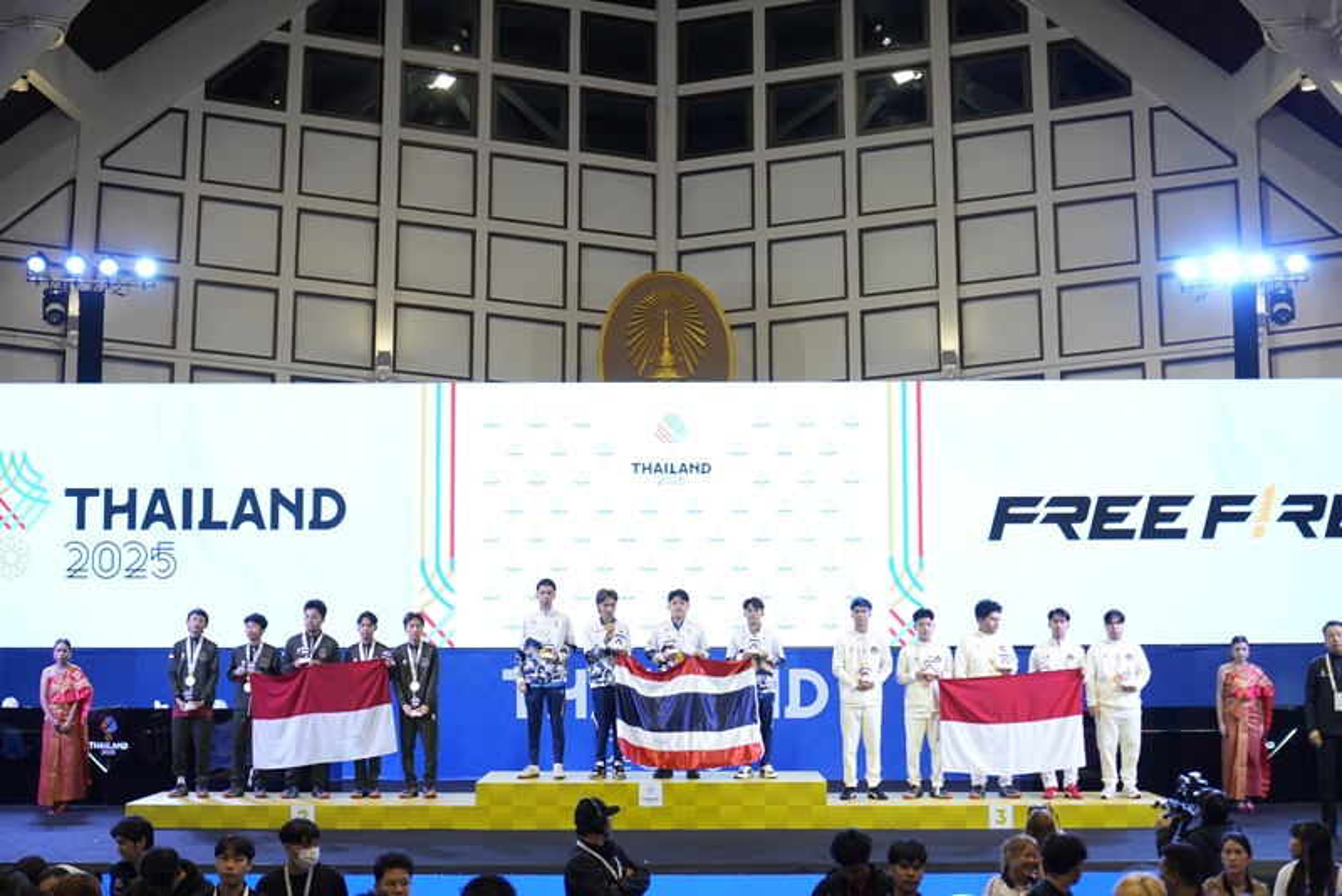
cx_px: 671
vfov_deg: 27.0
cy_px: 448
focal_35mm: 50
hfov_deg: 39.6
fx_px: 1864
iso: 1250
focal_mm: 50
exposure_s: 1/100
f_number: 4
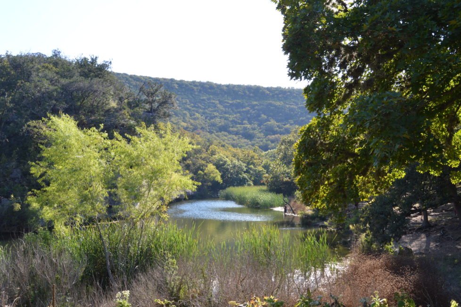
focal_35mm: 34
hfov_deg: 55.2
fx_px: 441
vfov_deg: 38.3
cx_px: 230
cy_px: 154
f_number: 10
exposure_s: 1/60
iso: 100
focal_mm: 23
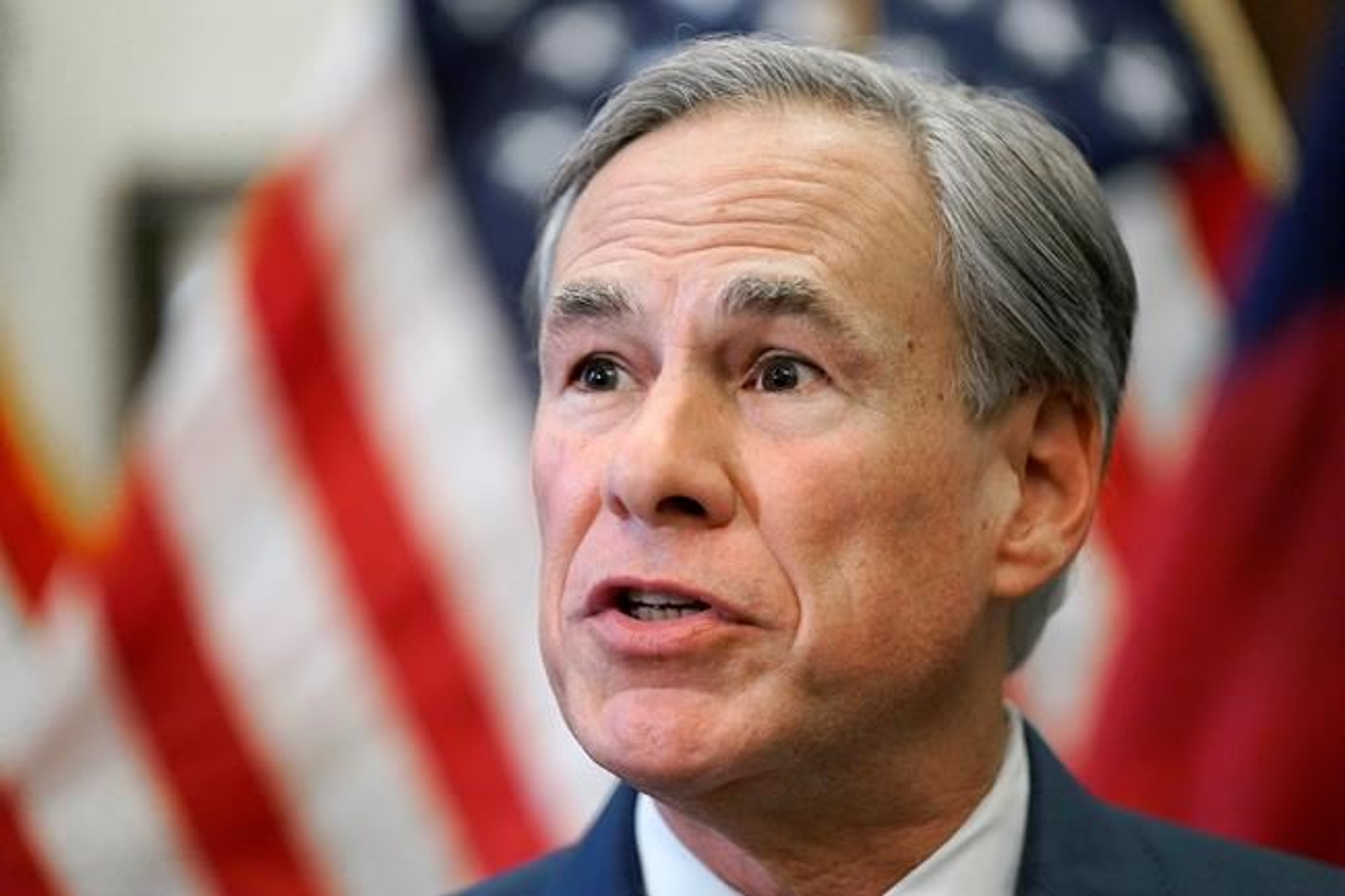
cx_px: 672
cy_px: 448
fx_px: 5901
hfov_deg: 13.0
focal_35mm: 158
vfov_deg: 8.7
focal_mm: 158
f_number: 2.8
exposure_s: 1/250
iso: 6400
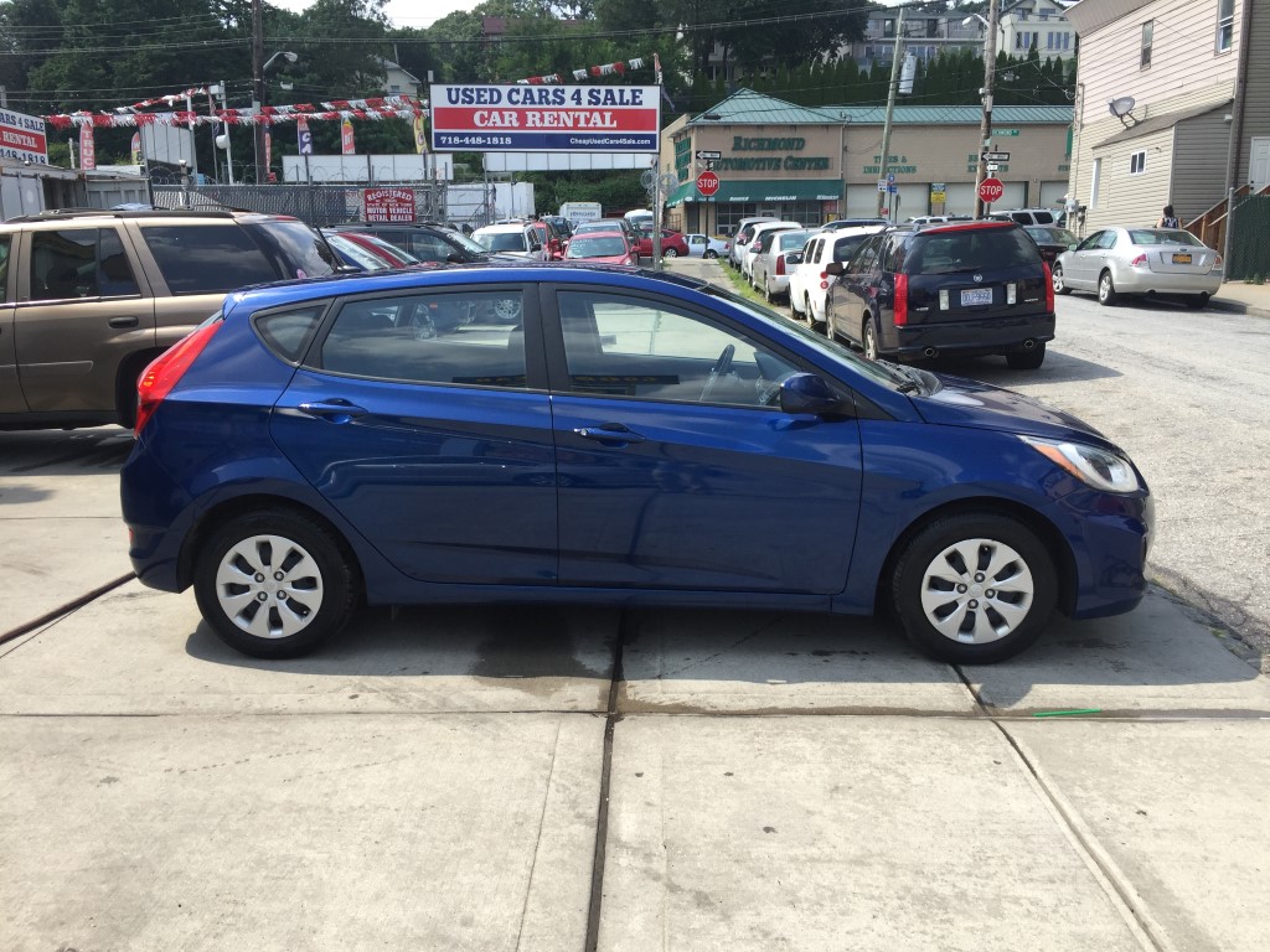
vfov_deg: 48.2
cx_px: 635
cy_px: 476
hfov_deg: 61.7
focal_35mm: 29
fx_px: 1064
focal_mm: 4.15
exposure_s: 1/1014
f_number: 2.2
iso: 32
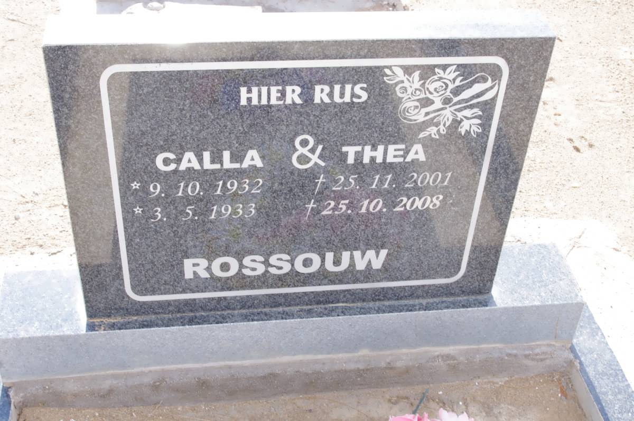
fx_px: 862
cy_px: 210
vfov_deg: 27.5
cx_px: 317
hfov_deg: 40.4
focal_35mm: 49
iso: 800
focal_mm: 32.5
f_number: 11
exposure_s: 1/125
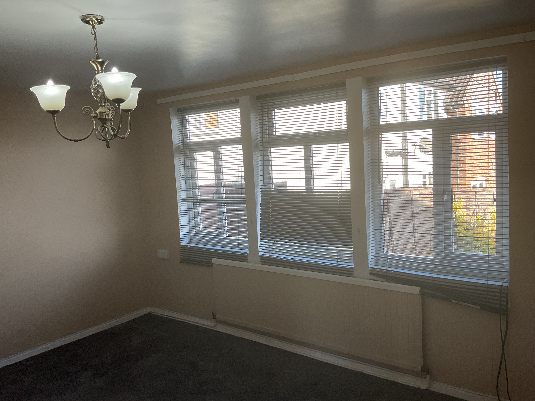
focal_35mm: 29
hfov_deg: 61.7
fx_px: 448
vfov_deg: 48.2
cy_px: 200
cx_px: 268
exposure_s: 1/100
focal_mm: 3
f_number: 1.8
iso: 25
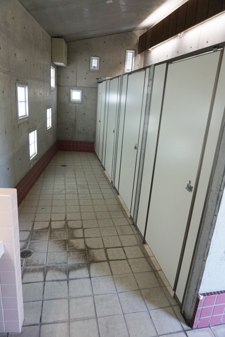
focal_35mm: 24
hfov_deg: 53.1
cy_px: 168
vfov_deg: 73.8
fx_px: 225
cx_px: 112
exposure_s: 1/160
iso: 1250
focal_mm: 16
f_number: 4
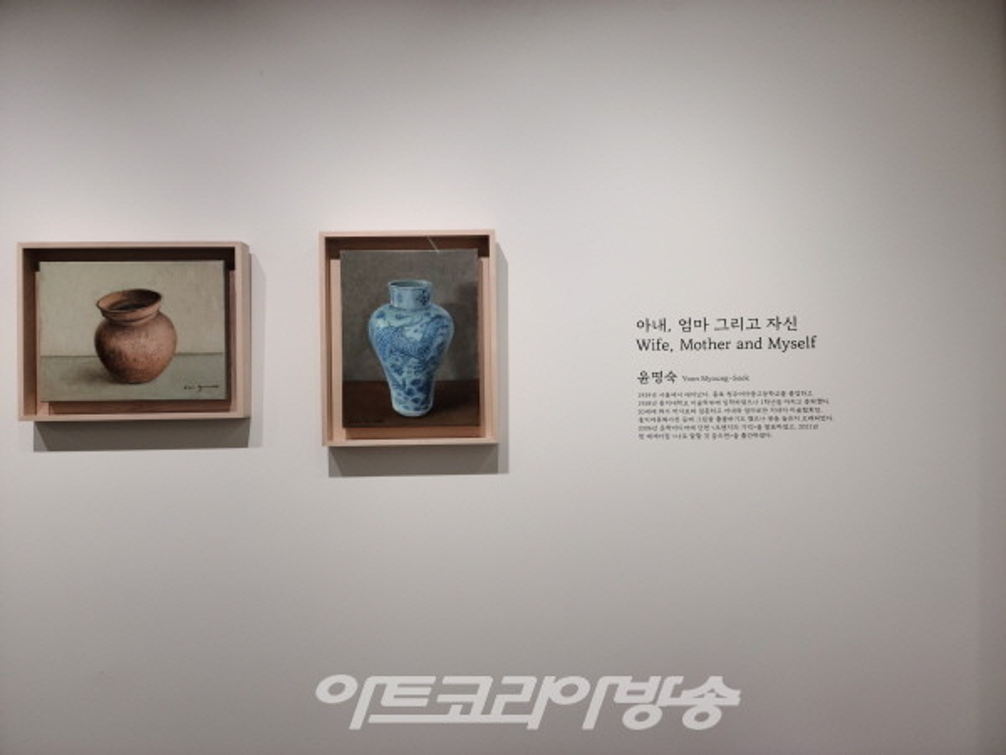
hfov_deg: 63.4
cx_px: 503
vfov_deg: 49.7
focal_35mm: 28
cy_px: 378
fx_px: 814
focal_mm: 5.9
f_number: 2
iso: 40
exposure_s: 1/60
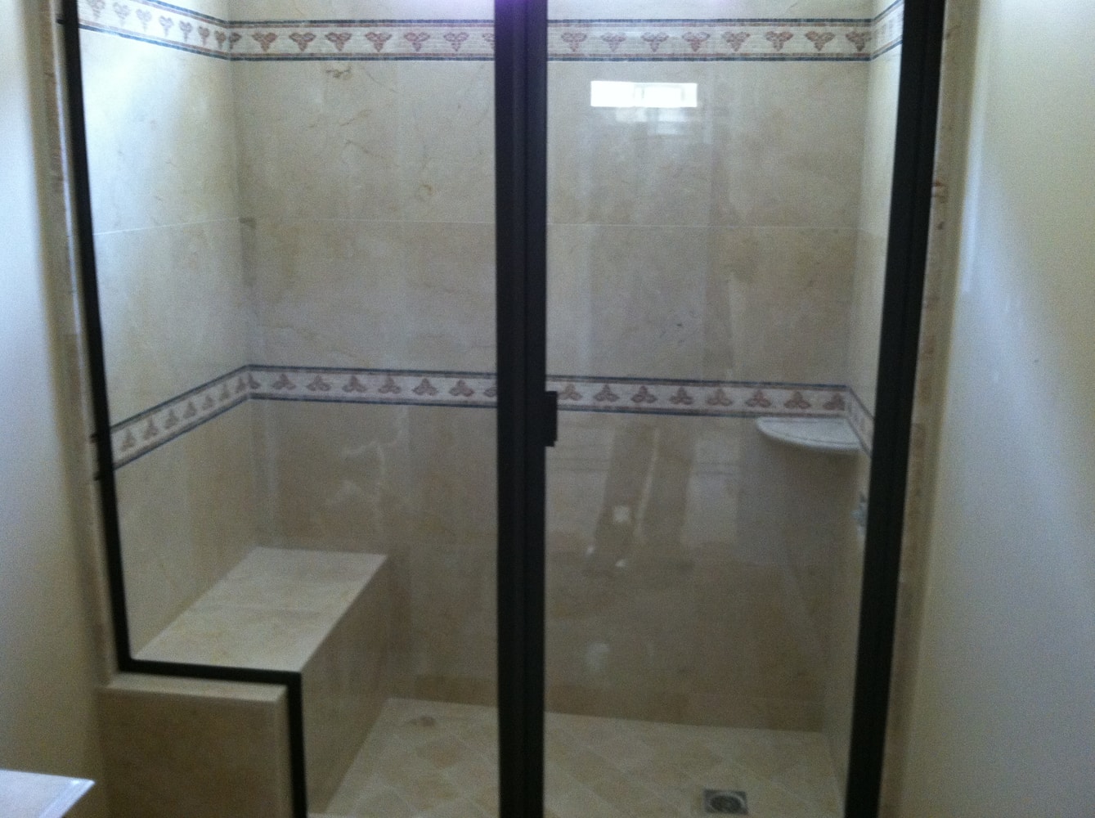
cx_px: 548
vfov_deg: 40.6
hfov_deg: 52.7
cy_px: 409
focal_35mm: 35
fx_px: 1105
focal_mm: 3.85
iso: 250
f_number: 2.8
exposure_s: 1/17
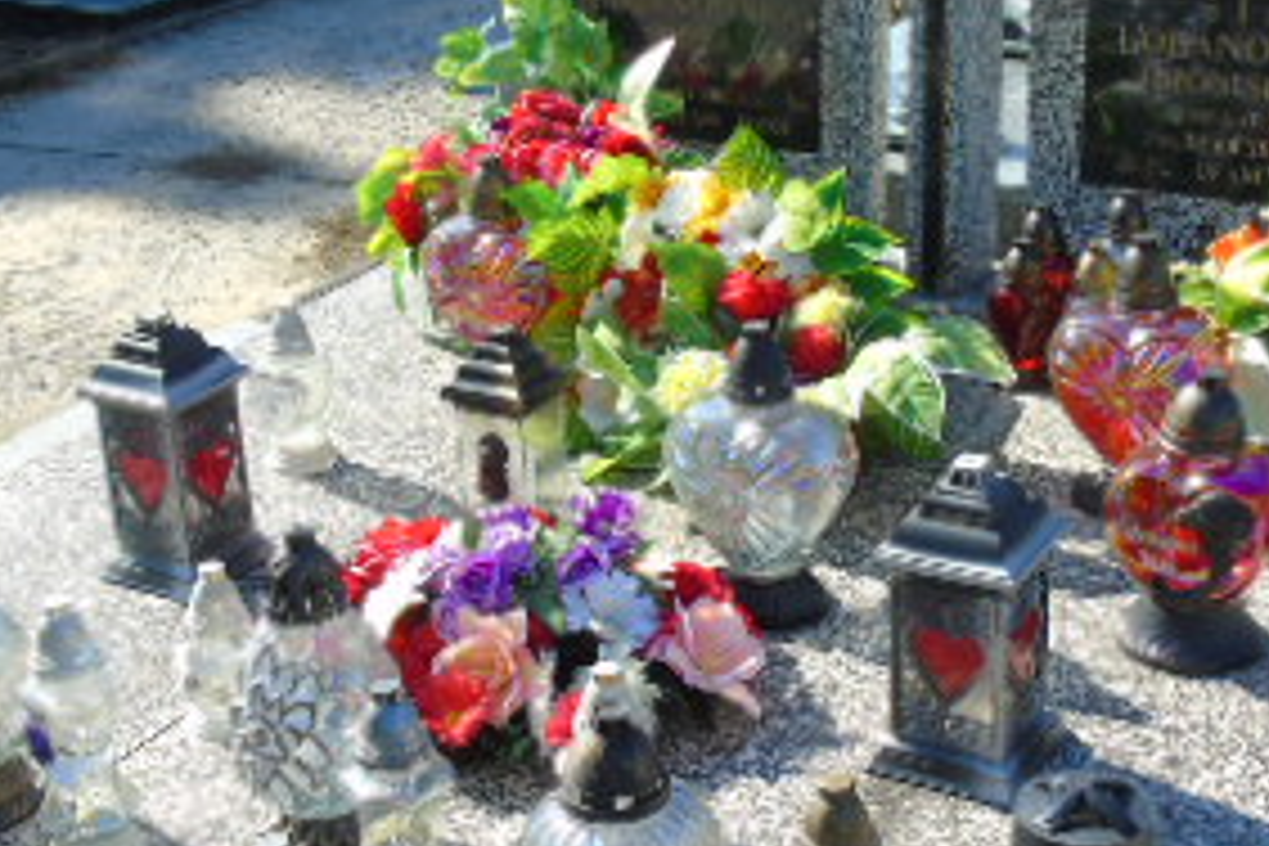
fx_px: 2080
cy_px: 459
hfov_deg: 33.9
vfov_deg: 23.0
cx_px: 675
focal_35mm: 59
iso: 80
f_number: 3.4
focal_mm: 4.4
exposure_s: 1/400
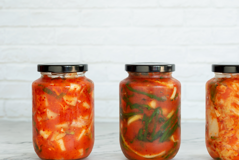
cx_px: 149
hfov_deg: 26.9
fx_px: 498
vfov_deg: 18.2
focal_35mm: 75
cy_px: 73
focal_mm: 60
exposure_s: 1/5
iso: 100
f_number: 8
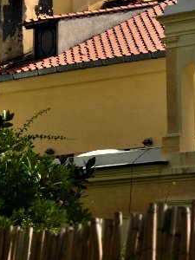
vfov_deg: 8.7
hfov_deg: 6.6
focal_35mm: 223
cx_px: 13
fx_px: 1675
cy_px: -85
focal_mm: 58
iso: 180
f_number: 11
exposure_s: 1/125
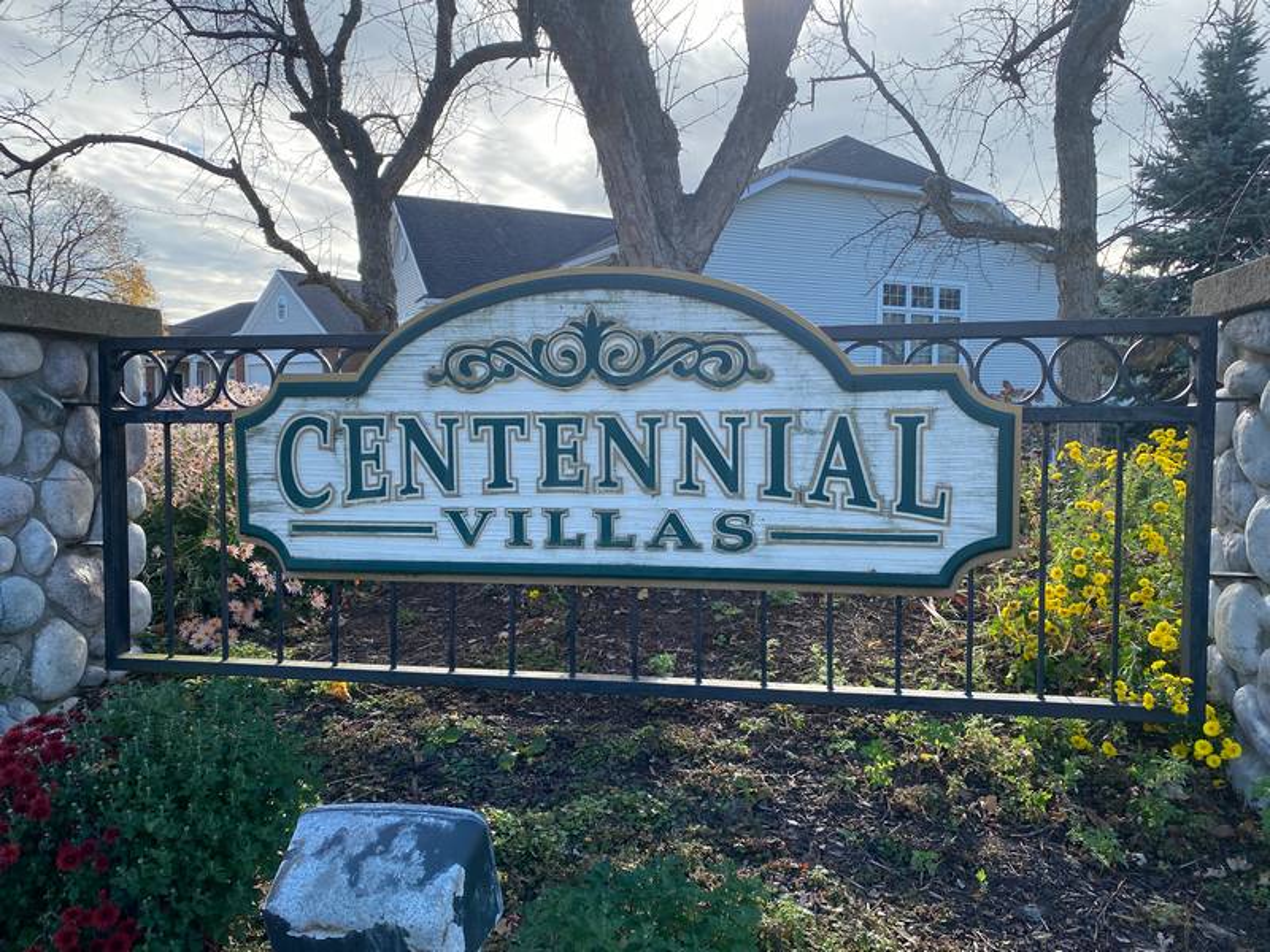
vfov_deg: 53.1
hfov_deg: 67.3
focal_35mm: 26
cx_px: 635
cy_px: 476
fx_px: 954
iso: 32
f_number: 1.8
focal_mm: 4.25
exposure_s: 1/1135
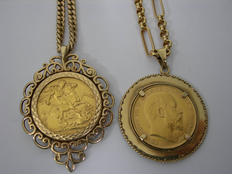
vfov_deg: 35.1
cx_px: 116
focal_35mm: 41
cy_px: 87
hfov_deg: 45.8
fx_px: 275
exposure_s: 1/41.5
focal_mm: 8.5
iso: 50
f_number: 2.9
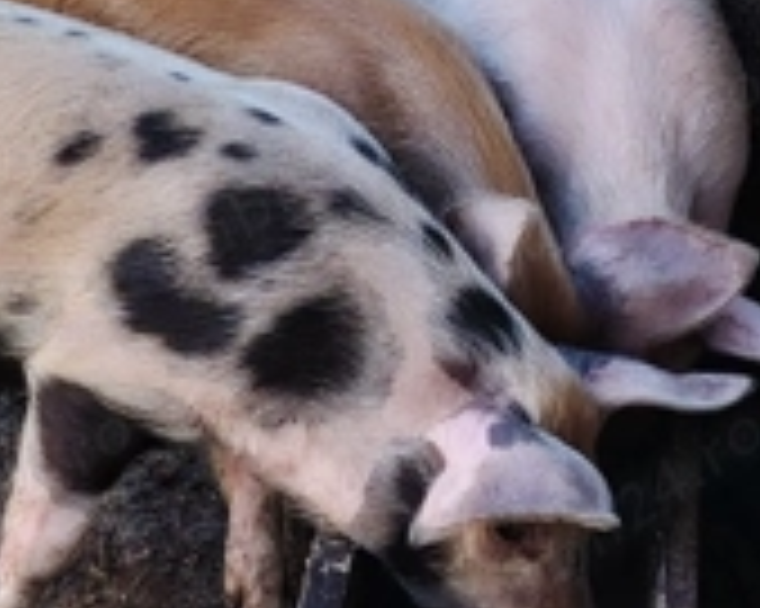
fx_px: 2540
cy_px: 252
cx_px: 144
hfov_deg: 16.9
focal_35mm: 113
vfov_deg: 13.6
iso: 100
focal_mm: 5.25
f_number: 1.75
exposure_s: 1/155
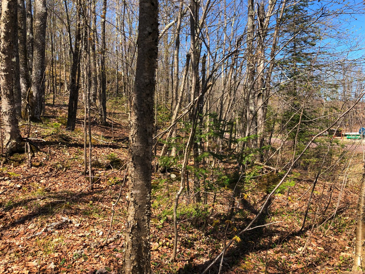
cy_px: 137
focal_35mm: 28
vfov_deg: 49.7
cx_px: 182
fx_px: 295
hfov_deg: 63.4
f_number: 1.8
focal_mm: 3.99
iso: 20
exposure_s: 1/747
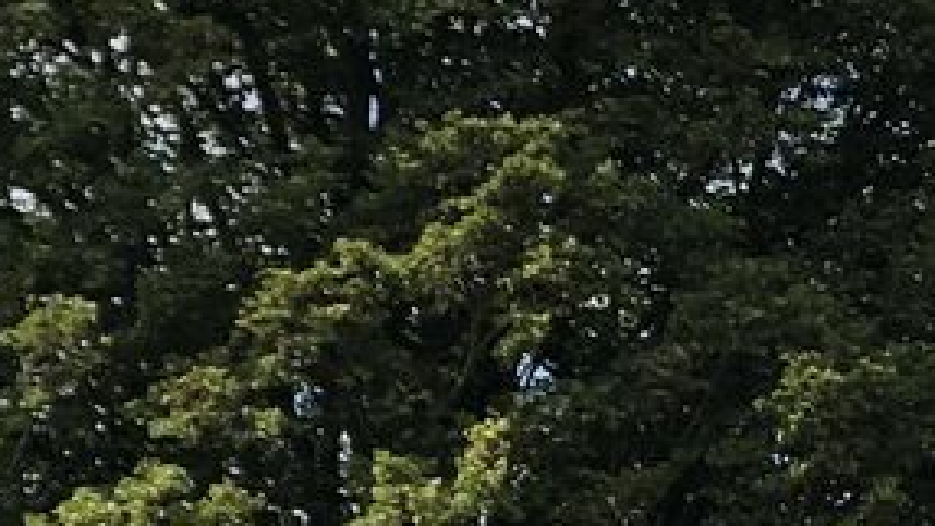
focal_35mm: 205
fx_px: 5083
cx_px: 343
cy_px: 1130
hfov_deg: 10.5
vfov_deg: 5.8
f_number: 1.8
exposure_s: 1/1656
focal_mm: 3.99
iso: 20
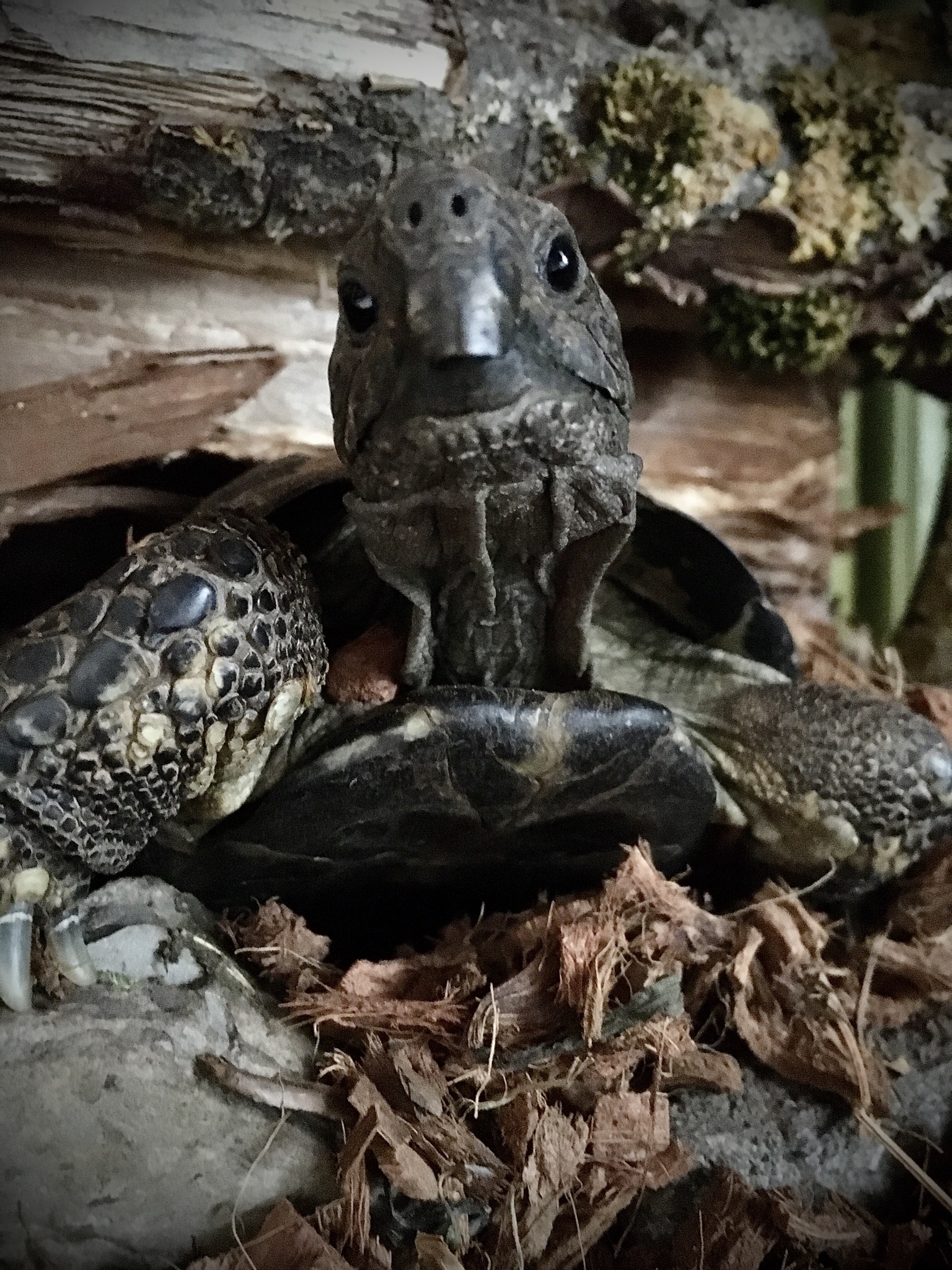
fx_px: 1063
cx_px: 476
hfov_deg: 48.2
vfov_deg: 61.7
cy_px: 635
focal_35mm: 29
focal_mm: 4.15
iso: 1250
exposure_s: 1/17
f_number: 2.2
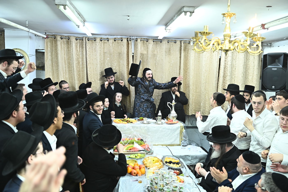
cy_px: 96
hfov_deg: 58.7
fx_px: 256
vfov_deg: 41.1
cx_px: 144
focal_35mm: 32
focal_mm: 32
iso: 2000
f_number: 4
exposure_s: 1/200
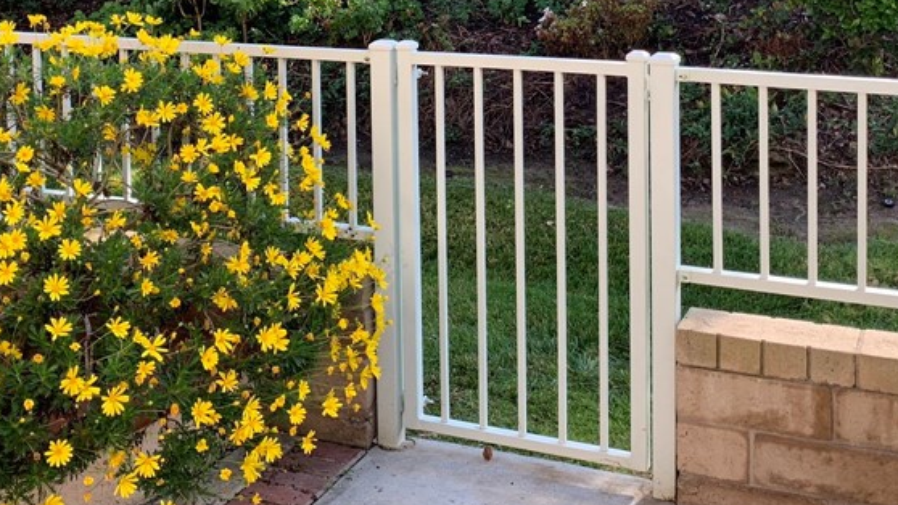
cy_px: 11
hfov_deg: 39.7
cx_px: 377
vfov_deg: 22.3
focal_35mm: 52
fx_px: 1238
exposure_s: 1/152
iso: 25
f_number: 1.8
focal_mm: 4.25
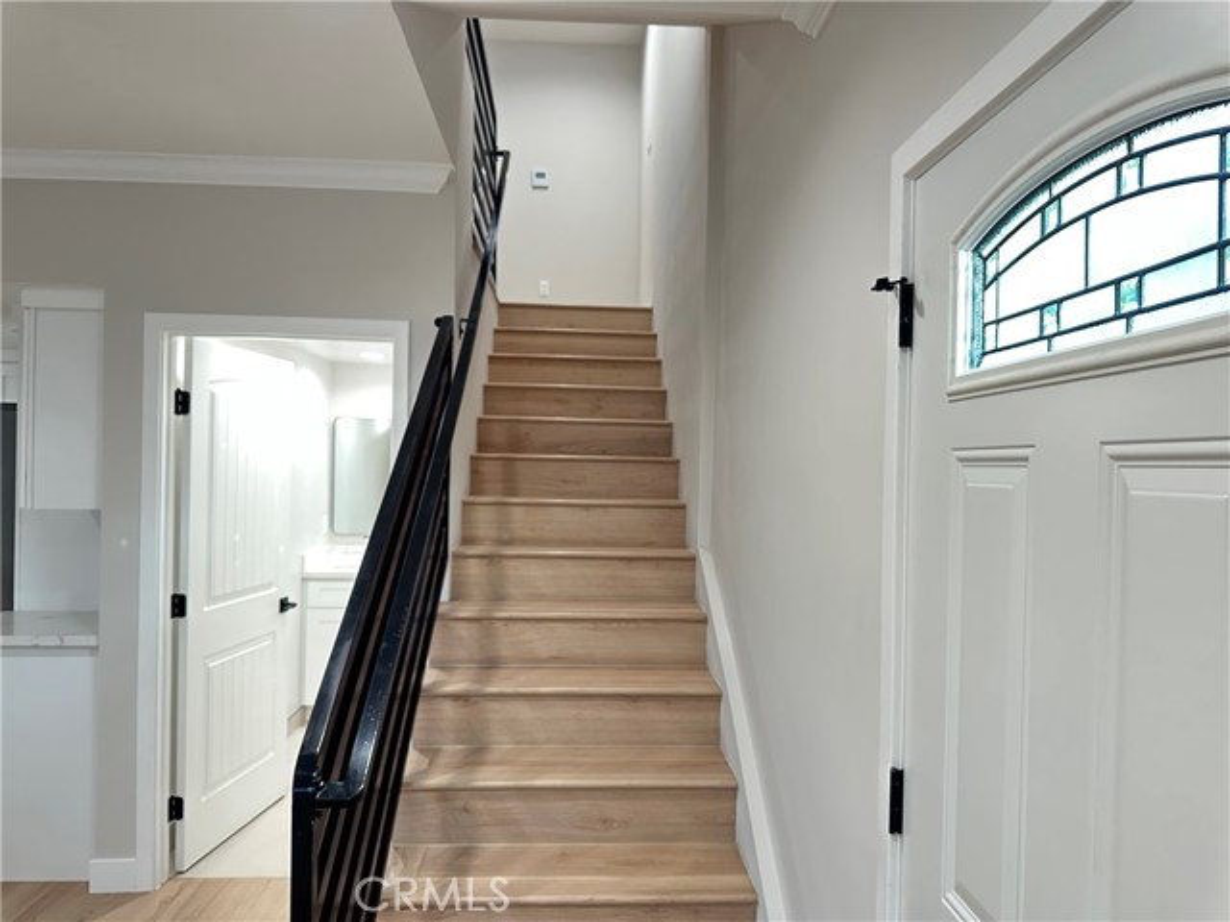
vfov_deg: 56.8
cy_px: 461
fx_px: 853
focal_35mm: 24
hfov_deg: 71.6
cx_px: 615
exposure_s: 1/60
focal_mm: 6.86
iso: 500
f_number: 1.78
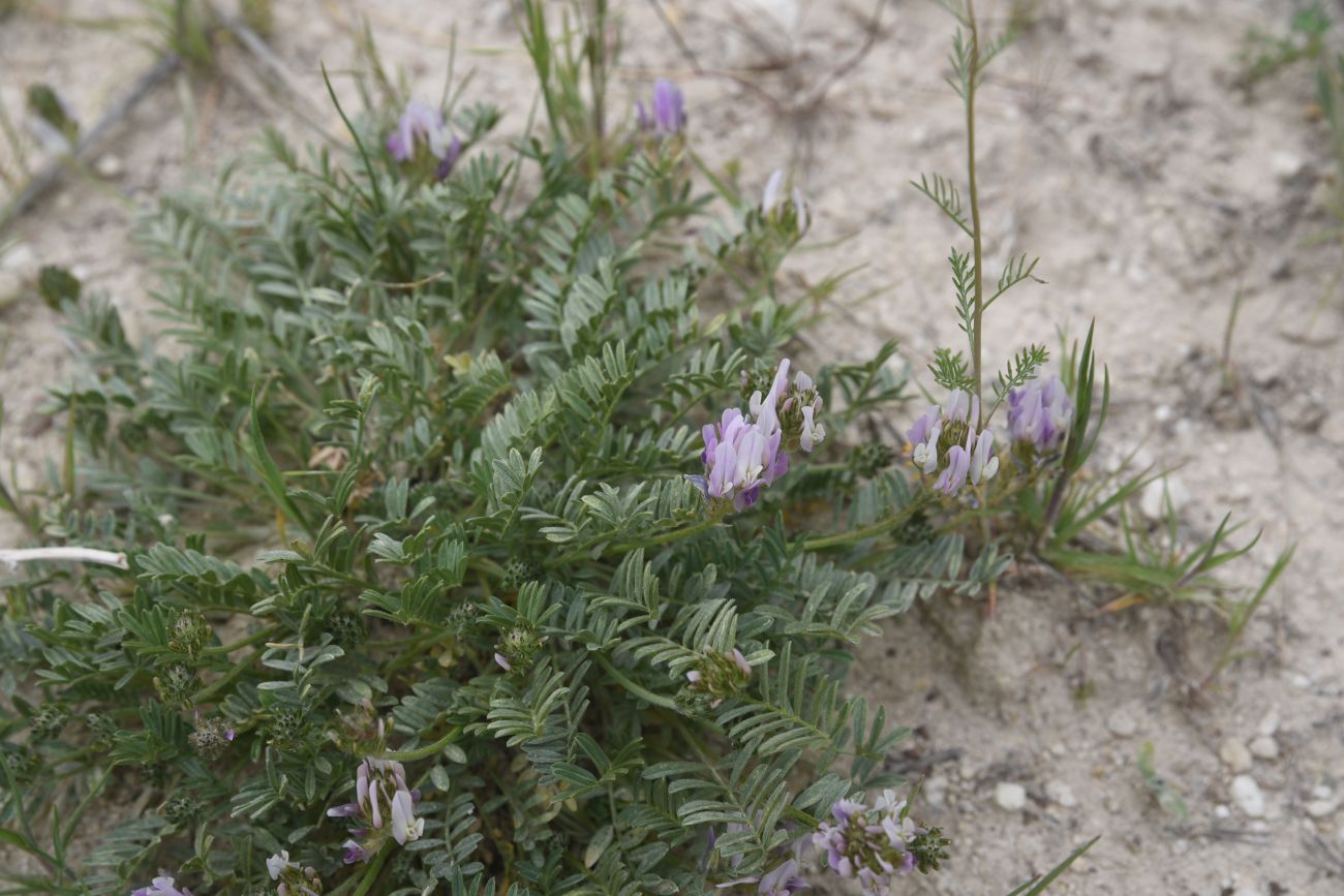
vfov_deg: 19.5
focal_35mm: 70
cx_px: 672
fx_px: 2613
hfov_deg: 28.8
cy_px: 448
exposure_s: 1/160
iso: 200
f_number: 9
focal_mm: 70
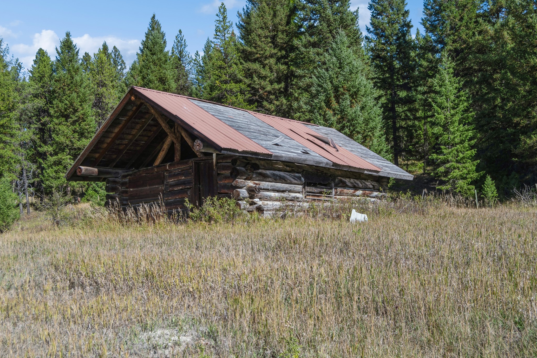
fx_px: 611
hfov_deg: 47.4
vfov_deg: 32.6
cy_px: 177
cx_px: 267
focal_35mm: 41
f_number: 6.3
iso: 100
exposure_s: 1/500
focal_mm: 26
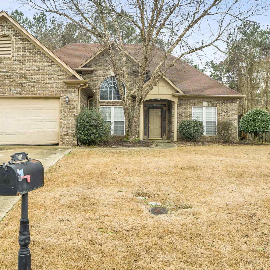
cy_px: 114
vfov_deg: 40.8
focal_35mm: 41
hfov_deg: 40.9
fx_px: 362
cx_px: 145
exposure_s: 1/100
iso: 320
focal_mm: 20
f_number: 10
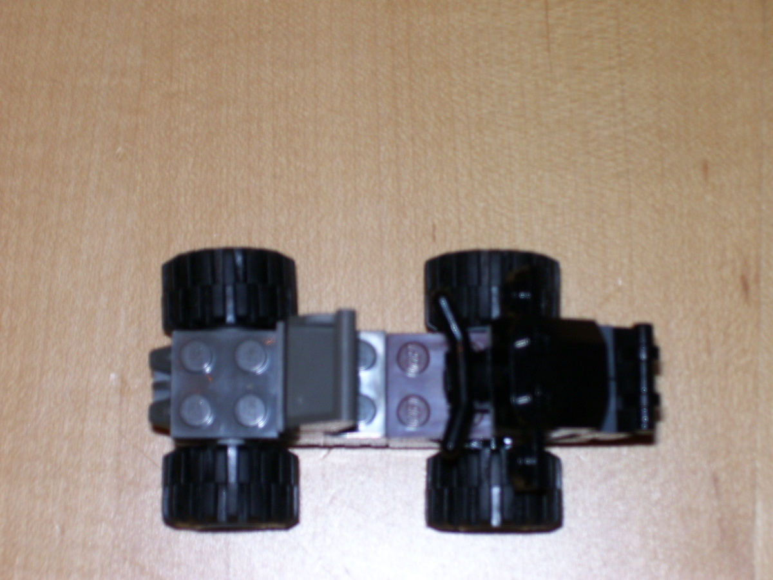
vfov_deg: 13.7
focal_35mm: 108
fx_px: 2412
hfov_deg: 18.2
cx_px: 386
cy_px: 290
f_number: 4.6
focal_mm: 18
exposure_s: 1/90
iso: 80
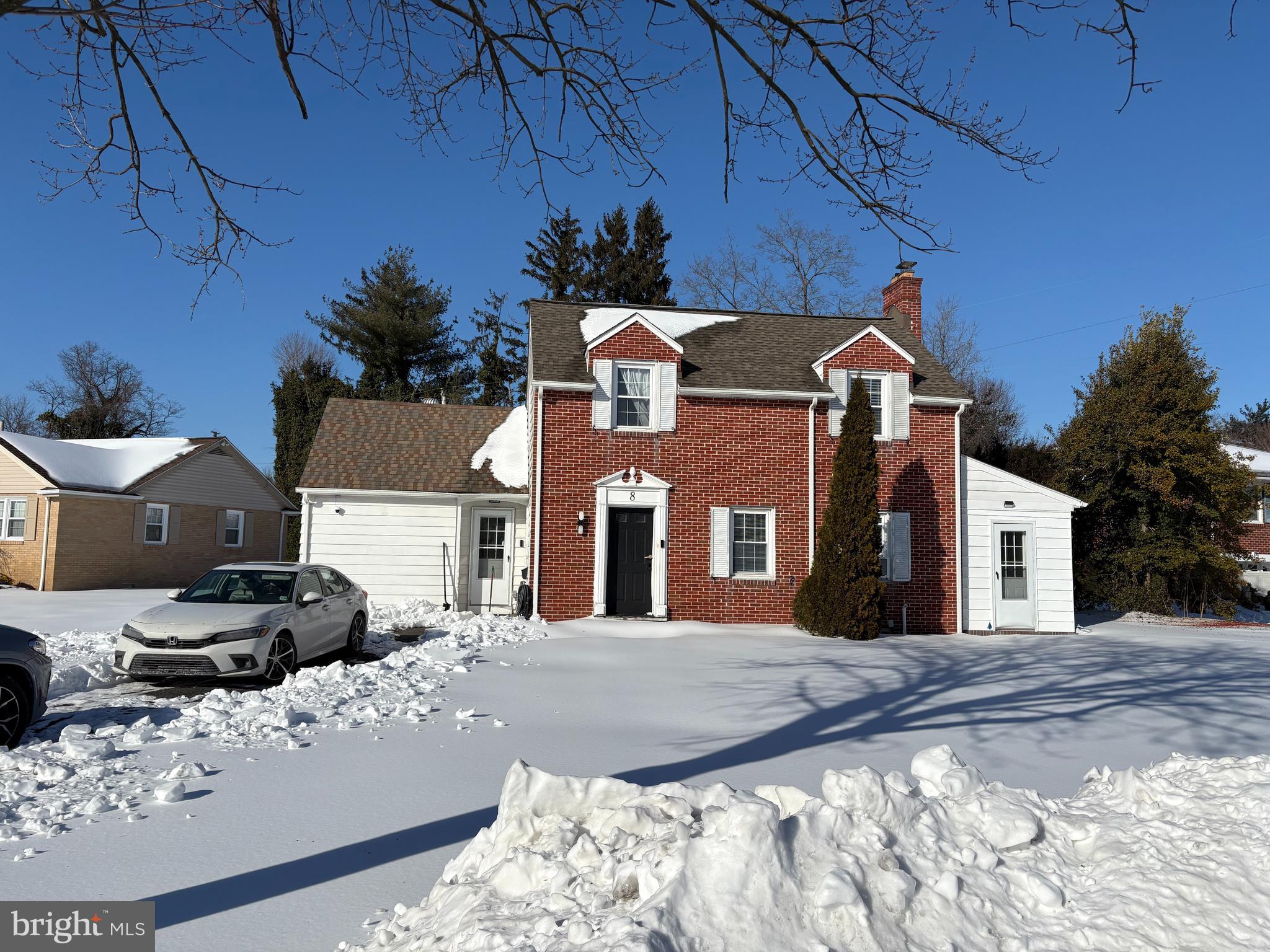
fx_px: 954
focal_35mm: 26
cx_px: 635
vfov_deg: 53.1
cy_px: 476
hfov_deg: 67.3
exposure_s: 1/8850
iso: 50
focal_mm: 5.96
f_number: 1.6
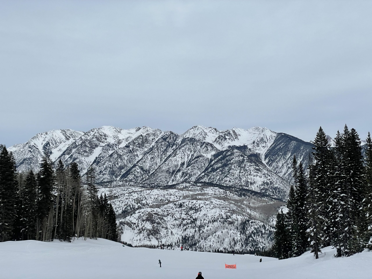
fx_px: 559
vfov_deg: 28.0
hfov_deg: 36.8
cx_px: 186
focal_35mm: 52
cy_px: 140
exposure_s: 1/3984
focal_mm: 6
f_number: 2
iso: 25
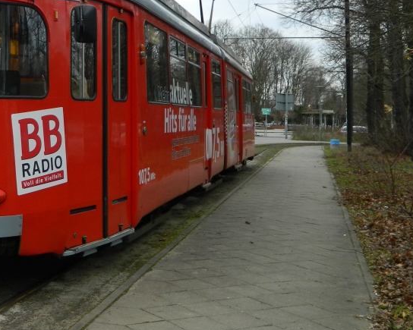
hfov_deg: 31.9
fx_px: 697
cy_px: 83
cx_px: 69
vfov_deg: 26.3
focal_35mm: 57
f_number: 3.2
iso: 80
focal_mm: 5.6
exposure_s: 1/125
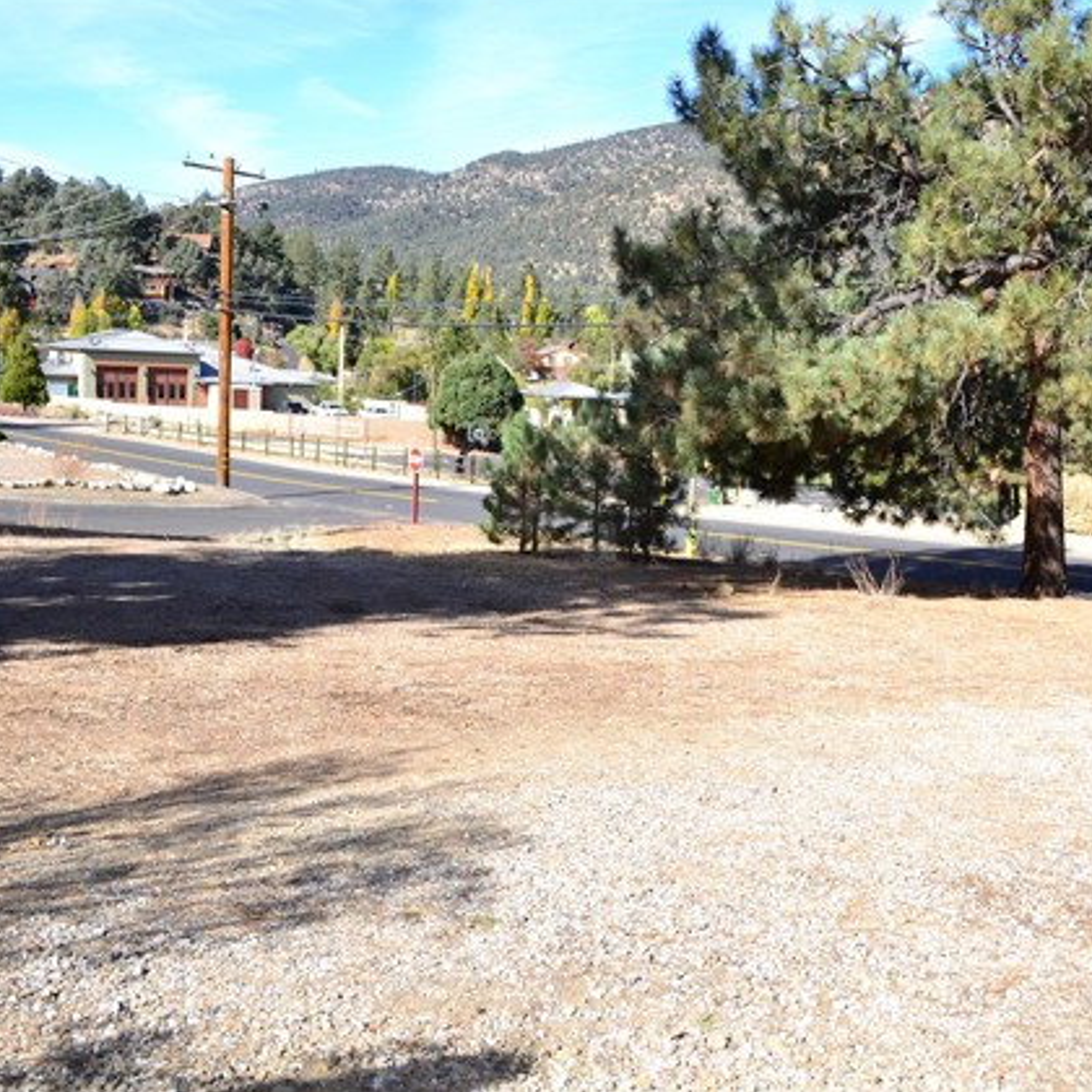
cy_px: 540
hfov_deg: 46.9
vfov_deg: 47.2
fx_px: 1249
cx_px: 660
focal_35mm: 35
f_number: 5.6
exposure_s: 1/200
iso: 100
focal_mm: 18
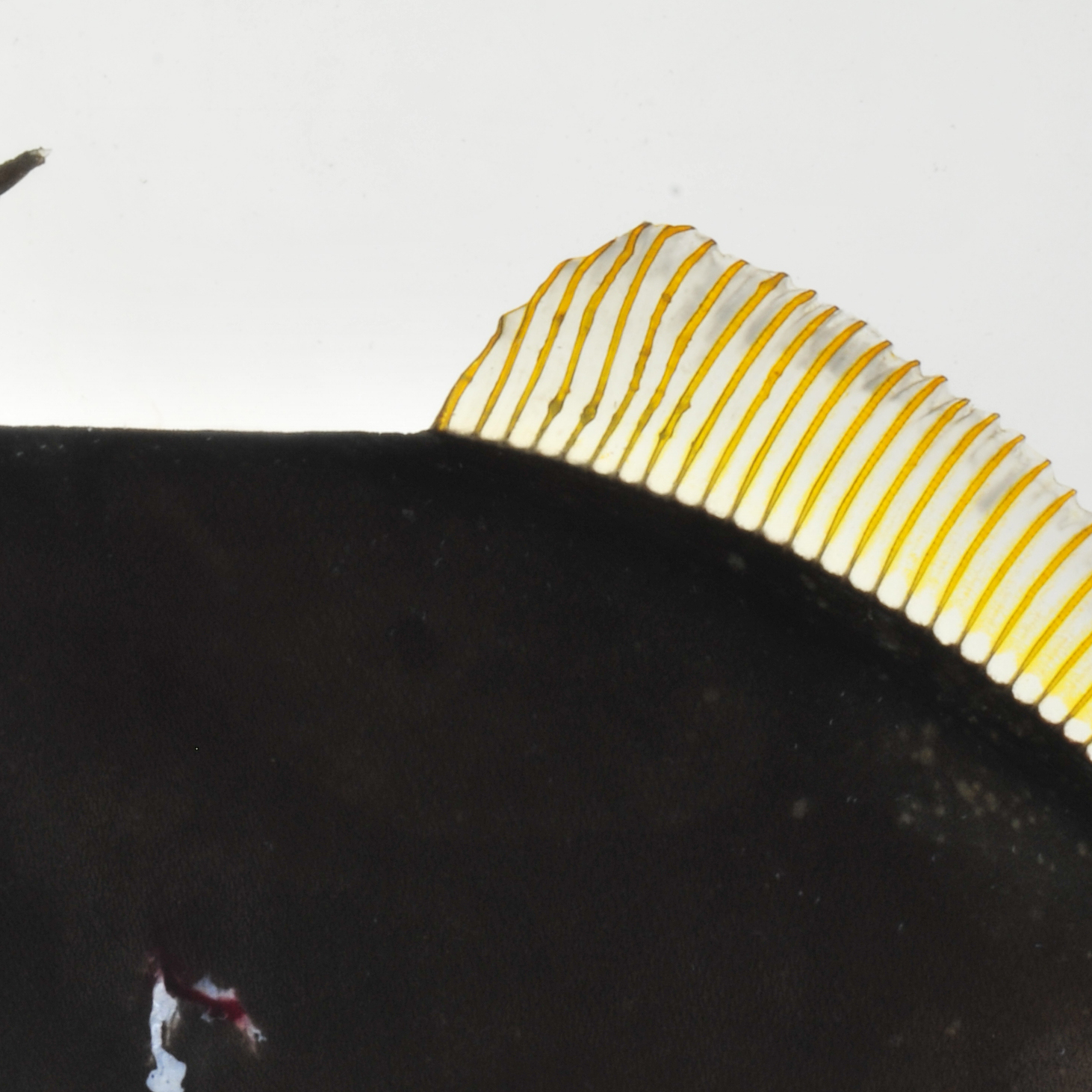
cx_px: 426
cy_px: 995
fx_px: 13999
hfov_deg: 4.5
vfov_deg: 4.5
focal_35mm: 392
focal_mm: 105
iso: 200
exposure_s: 1/60
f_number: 29
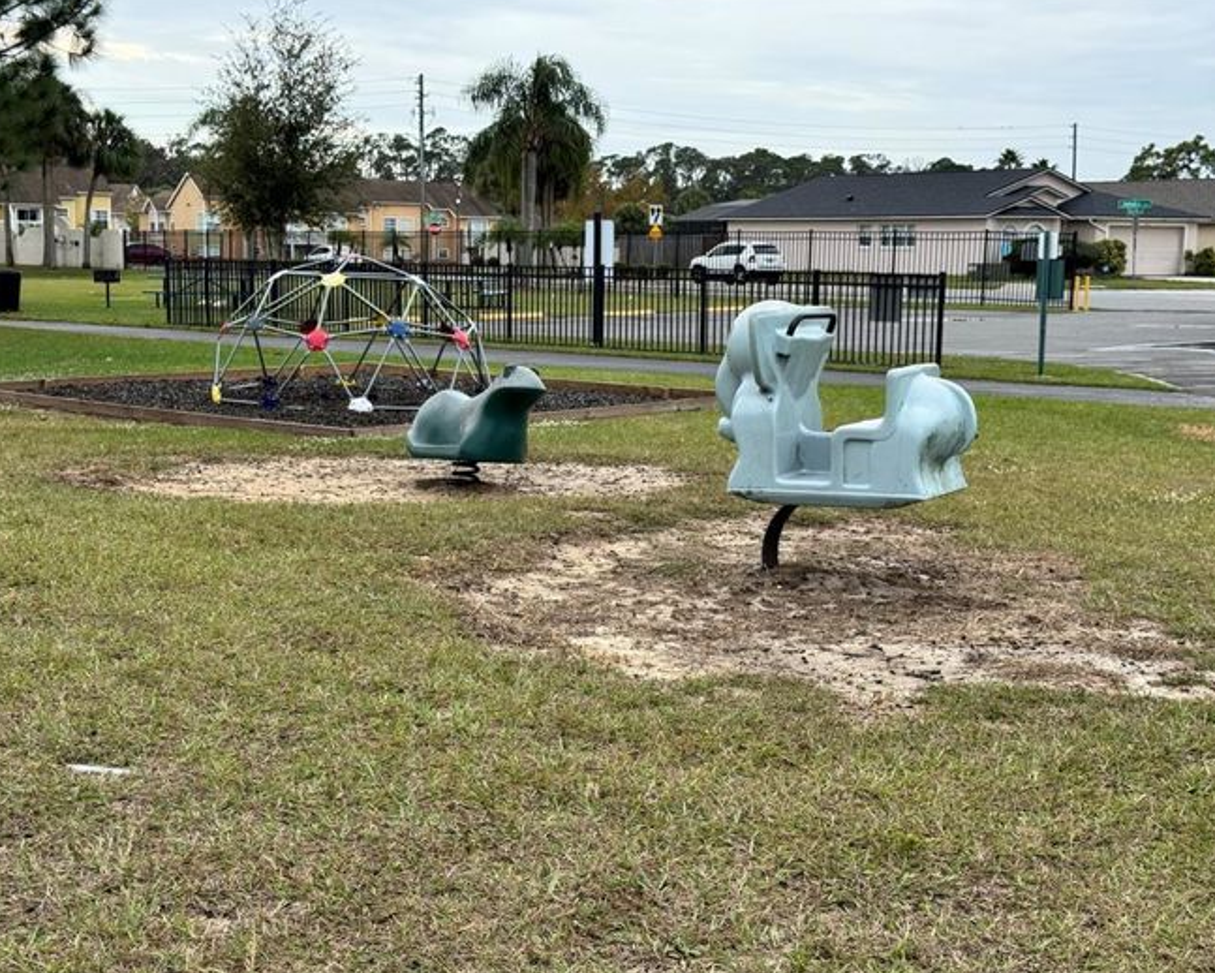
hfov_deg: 36.6
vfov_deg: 29.7
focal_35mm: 51
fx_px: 1834
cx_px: 581
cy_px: 486
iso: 64
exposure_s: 1/1094
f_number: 1.78
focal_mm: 6.76
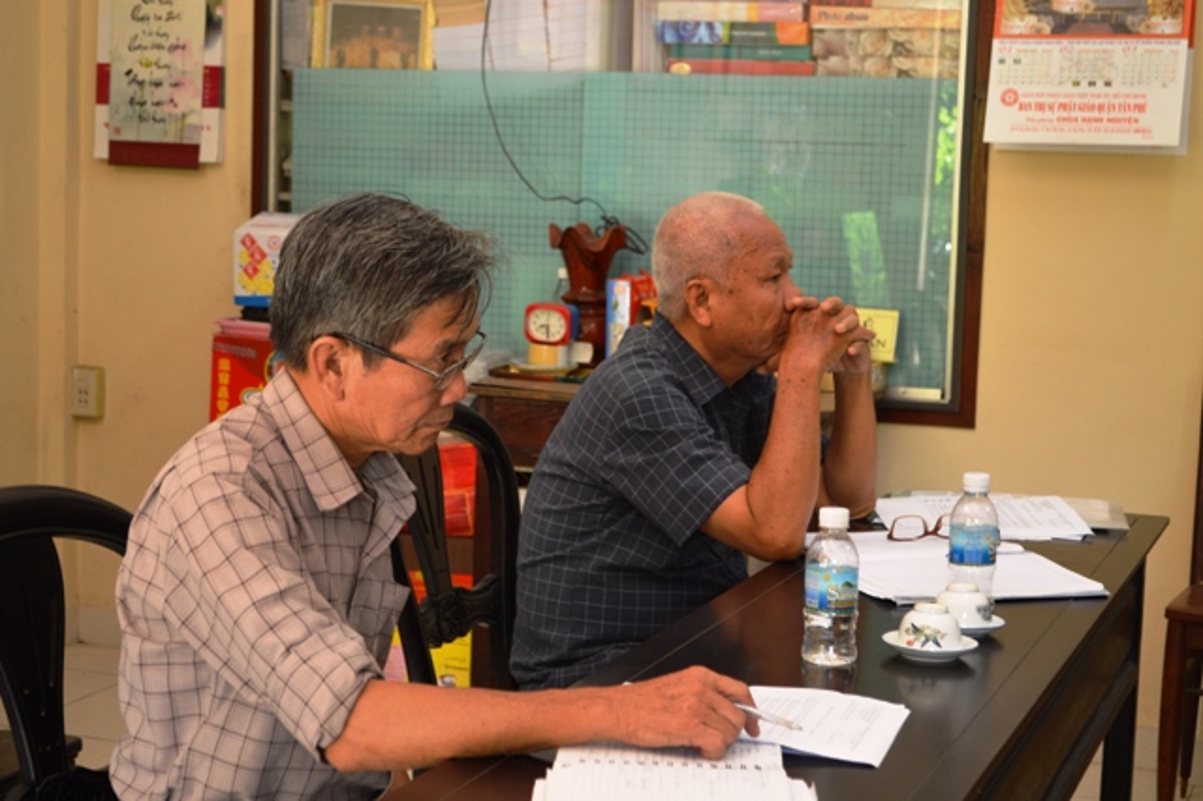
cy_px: 400
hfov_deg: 30.5
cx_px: 602
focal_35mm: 66
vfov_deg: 20.6
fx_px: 2204
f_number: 5.3
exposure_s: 1/30
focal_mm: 44
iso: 400
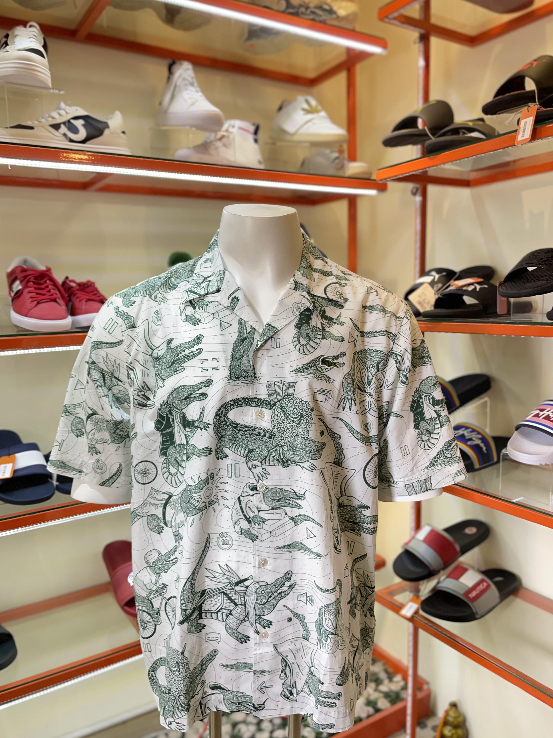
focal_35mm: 27
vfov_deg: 65.3
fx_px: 575
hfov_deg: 51.3
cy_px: 374
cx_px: 266
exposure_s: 1/100
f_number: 1.6
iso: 50
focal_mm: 4.2
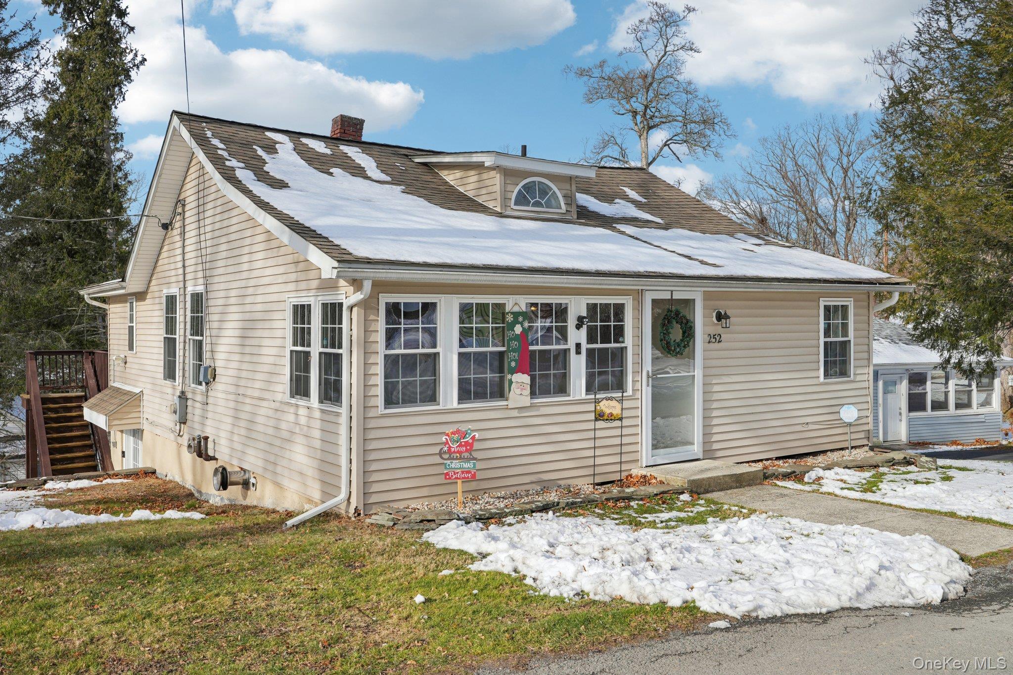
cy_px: 338
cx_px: 506
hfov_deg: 60.3
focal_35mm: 31
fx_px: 872
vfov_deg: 42.3
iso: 100
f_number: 8
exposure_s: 1/250
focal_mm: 31
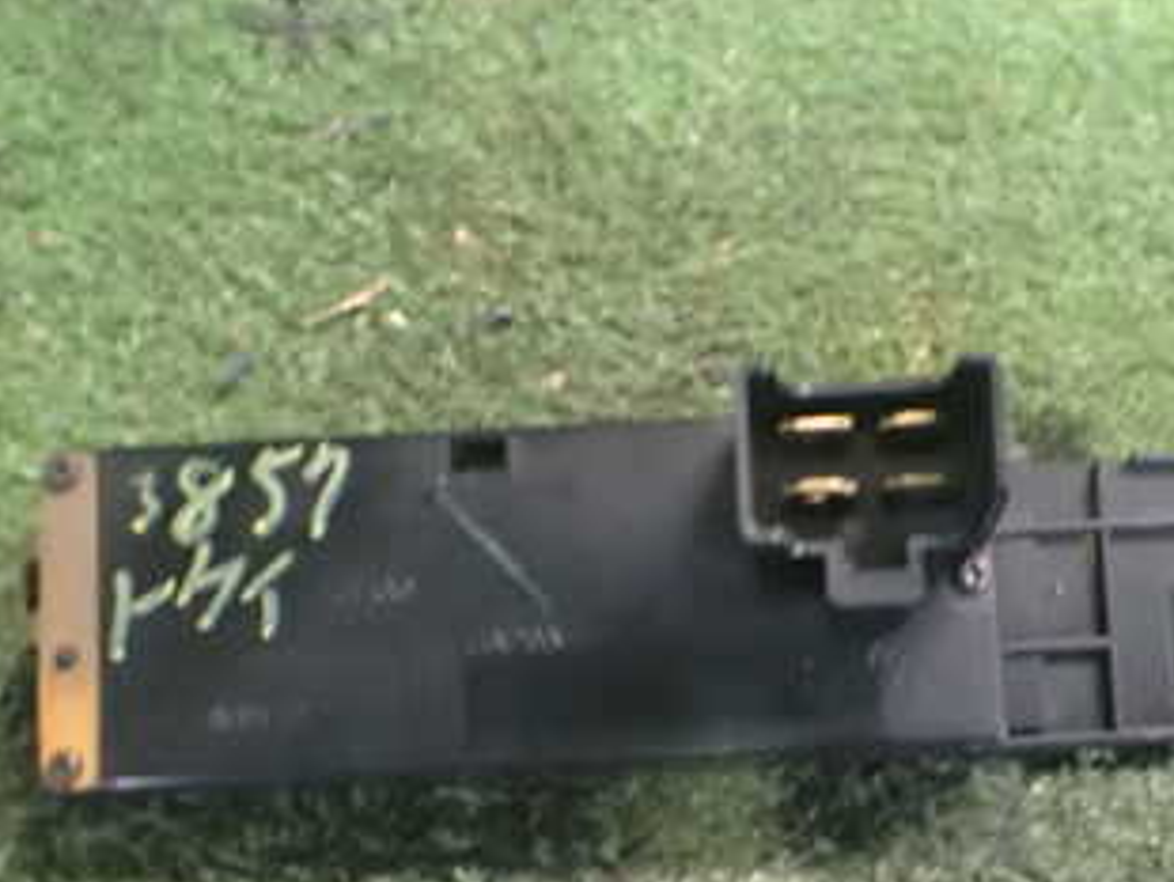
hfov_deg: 32.7
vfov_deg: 25.2
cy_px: 538
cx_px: 860
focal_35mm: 58
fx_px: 1969
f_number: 2.3
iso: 1250
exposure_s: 1/30
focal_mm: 5.4
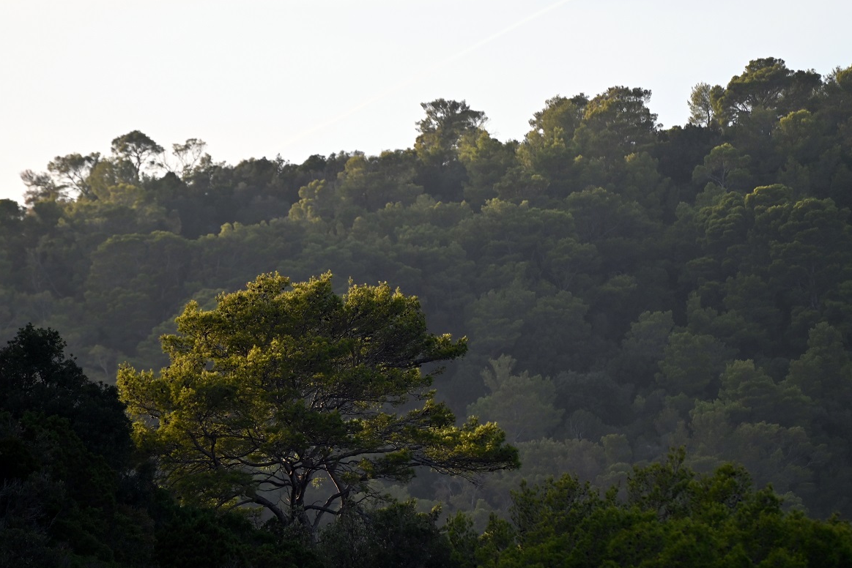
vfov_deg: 4.4
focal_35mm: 313
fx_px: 7409
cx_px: 391
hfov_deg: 6.6
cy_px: 315
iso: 400
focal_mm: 280
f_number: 5.6
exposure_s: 1/800
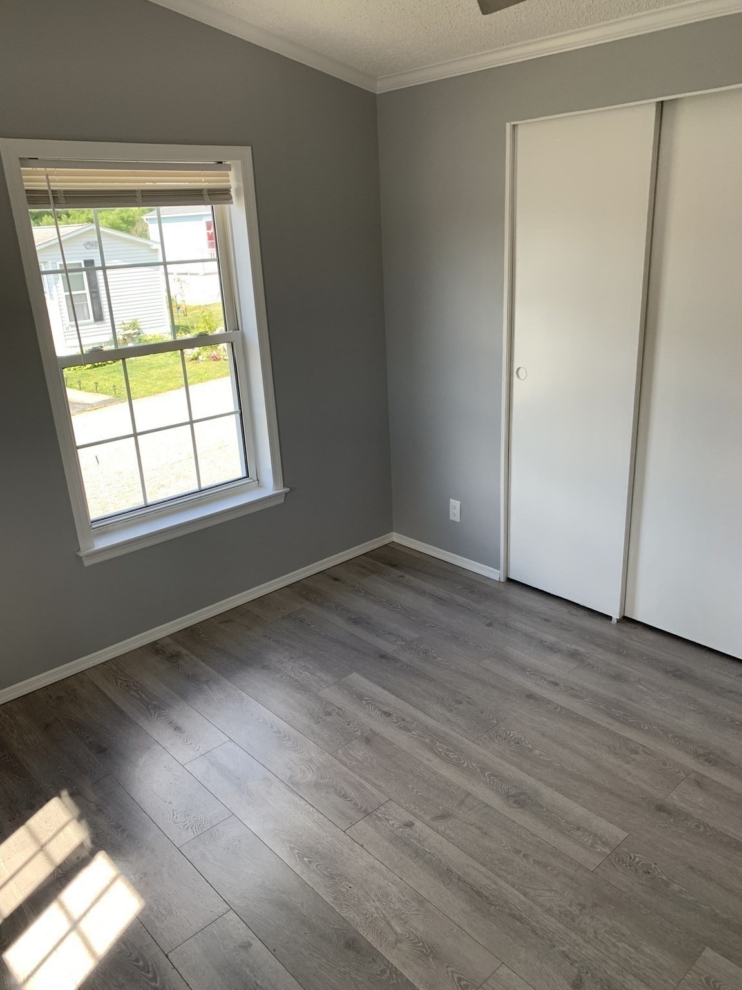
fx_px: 743
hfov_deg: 53.1
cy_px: 495
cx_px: 371
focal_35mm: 26
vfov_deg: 67.3
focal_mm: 4.25
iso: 25
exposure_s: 1/121
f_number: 1.8
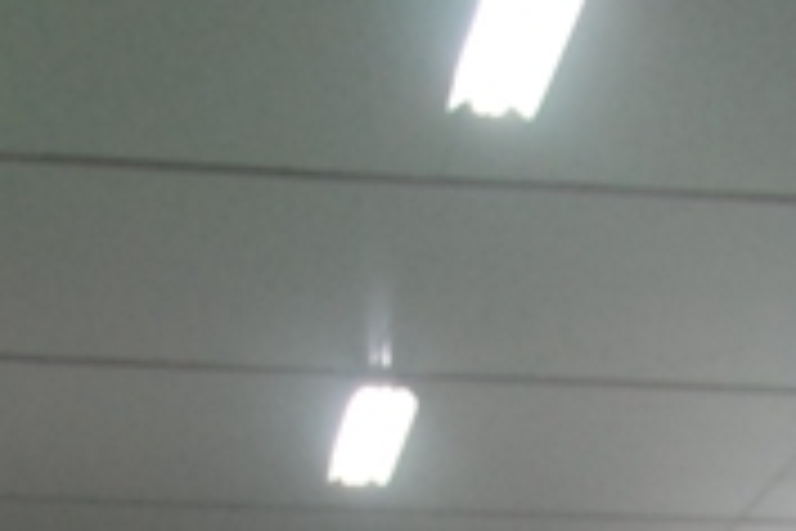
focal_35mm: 191
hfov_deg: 10.4
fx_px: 4223
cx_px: 1160
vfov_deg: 6.6
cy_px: 1483
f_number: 3.8
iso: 500
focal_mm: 22
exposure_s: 1/20
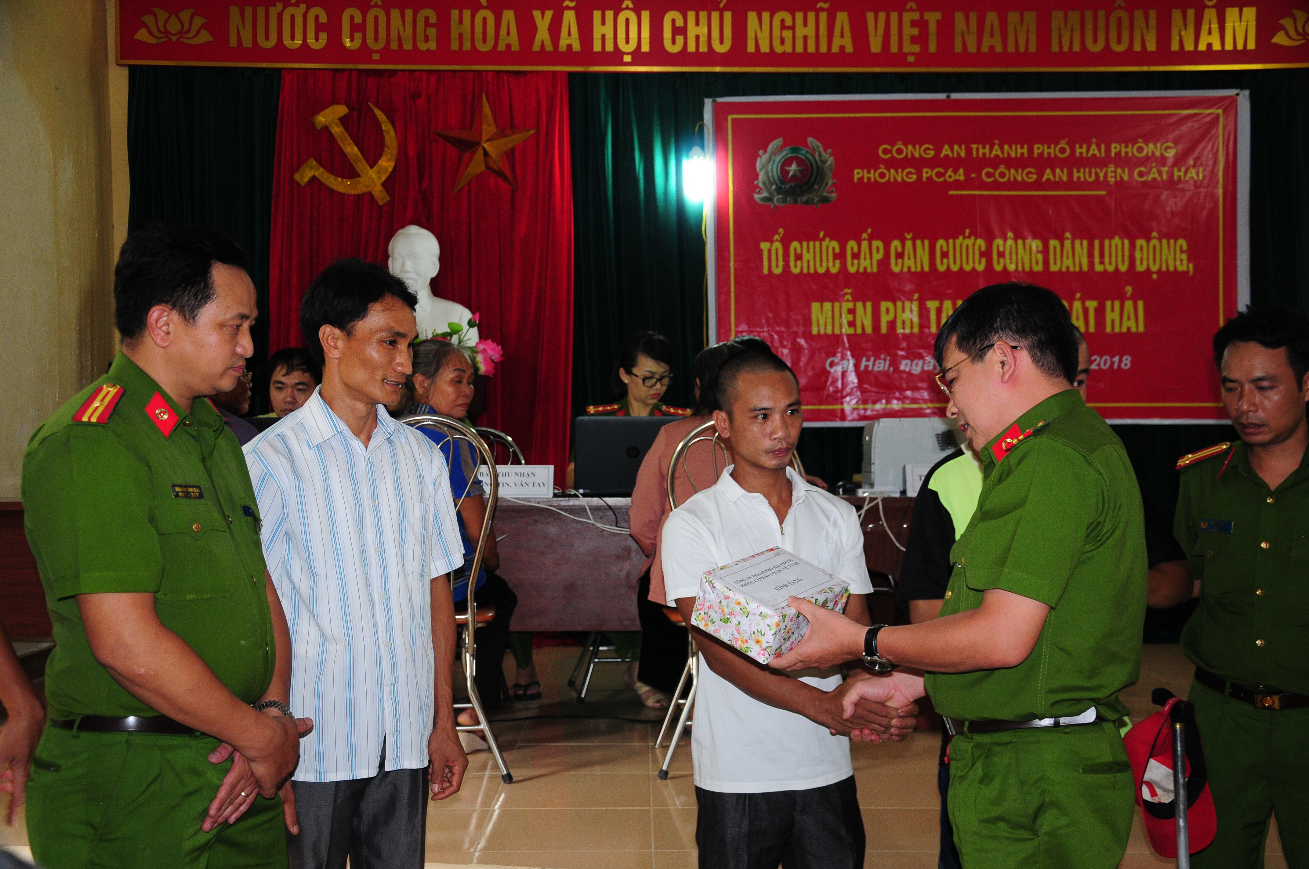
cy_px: 434
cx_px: 654
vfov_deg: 31.8
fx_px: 1525
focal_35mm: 42
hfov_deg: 46.4
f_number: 4.5
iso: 800
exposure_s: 1/60
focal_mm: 28
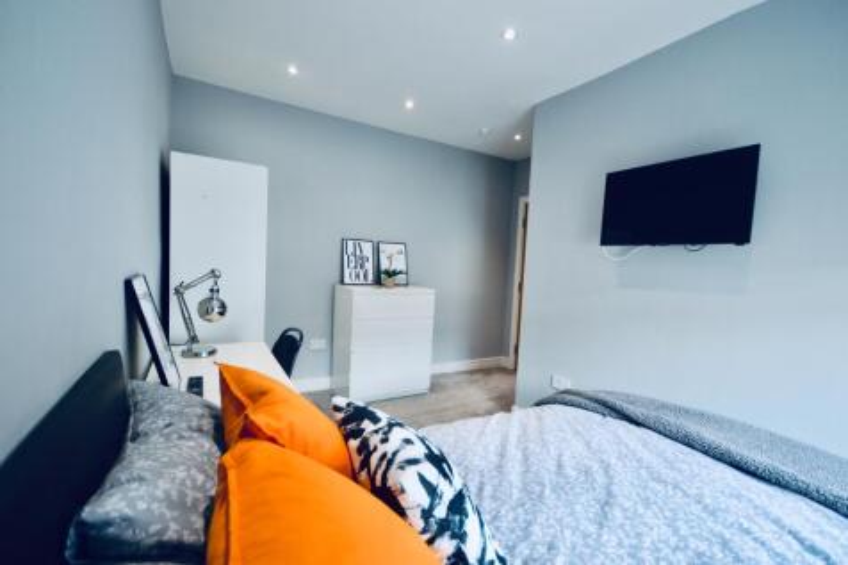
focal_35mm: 15
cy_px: 282
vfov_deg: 77.3
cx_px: 424
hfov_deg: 100.4
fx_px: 353
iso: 450
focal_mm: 10
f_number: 4
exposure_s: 1/60
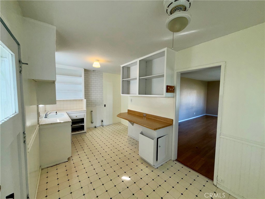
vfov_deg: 85.7
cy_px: 100
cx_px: 132
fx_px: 107
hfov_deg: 102.1
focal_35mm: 14
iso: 50
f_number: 2.2
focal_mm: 2.22
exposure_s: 1/122
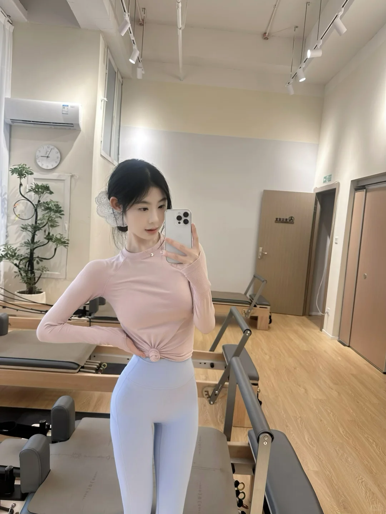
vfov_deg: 71.6
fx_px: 357
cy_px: 257
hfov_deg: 56.8
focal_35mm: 24
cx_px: 193
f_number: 1.78
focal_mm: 6.86
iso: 80
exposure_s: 1/100
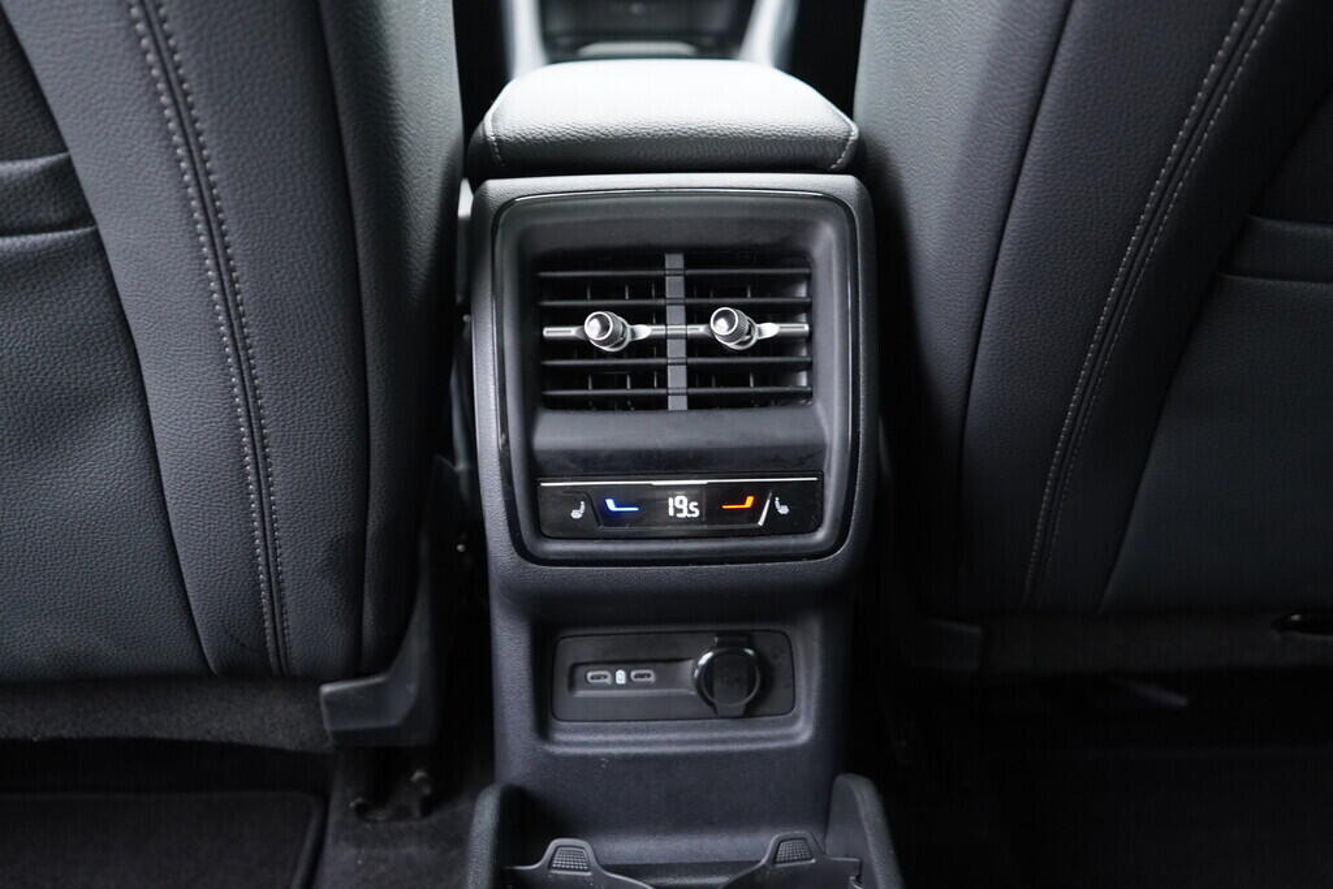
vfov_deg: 36.9
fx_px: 1333
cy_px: 444
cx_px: 666
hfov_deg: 53.1
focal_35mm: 36
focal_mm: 24
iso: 1250
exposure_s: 1/40
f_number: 2.8
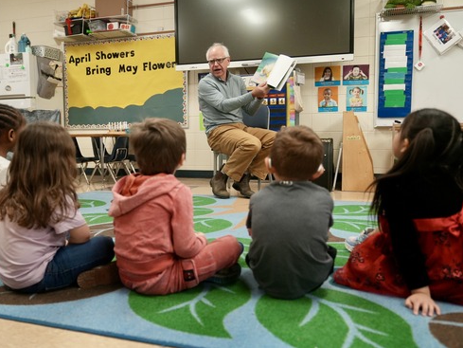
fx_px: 441
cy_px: 172
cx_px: 214
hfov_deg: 55.3
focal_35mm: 33
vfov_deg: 43.0
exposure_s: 1/250
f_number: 2.8
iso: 4000
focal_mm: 30
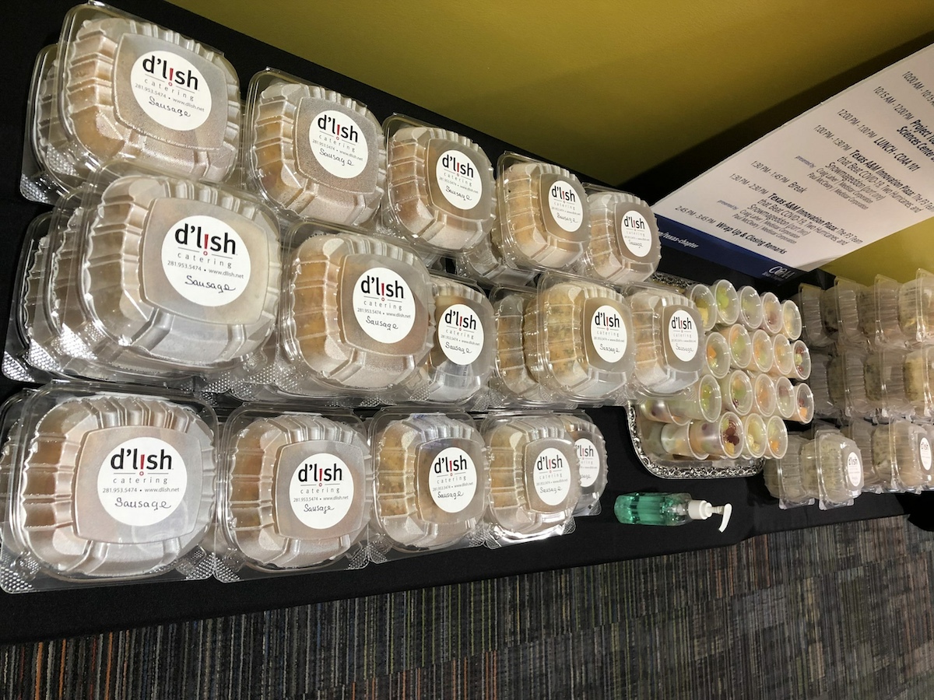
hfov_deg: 63.4
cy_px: 350
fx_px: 755
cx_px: 467
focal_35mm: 28
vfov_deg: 49.7
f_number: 1.8
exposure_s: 1/30
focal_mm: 3.99
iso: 40
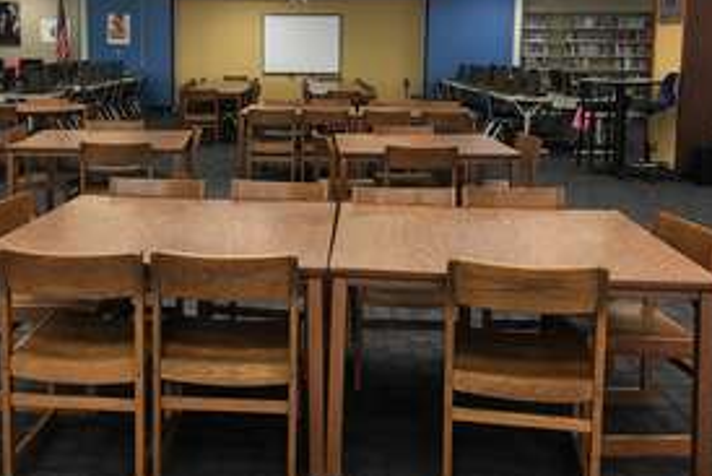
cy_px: 156
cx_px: 265
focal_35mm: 44
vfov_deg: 30.3
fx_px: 871
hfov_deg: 44.1
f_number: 2.2
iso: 50
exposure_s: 1/15
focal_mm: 4.15
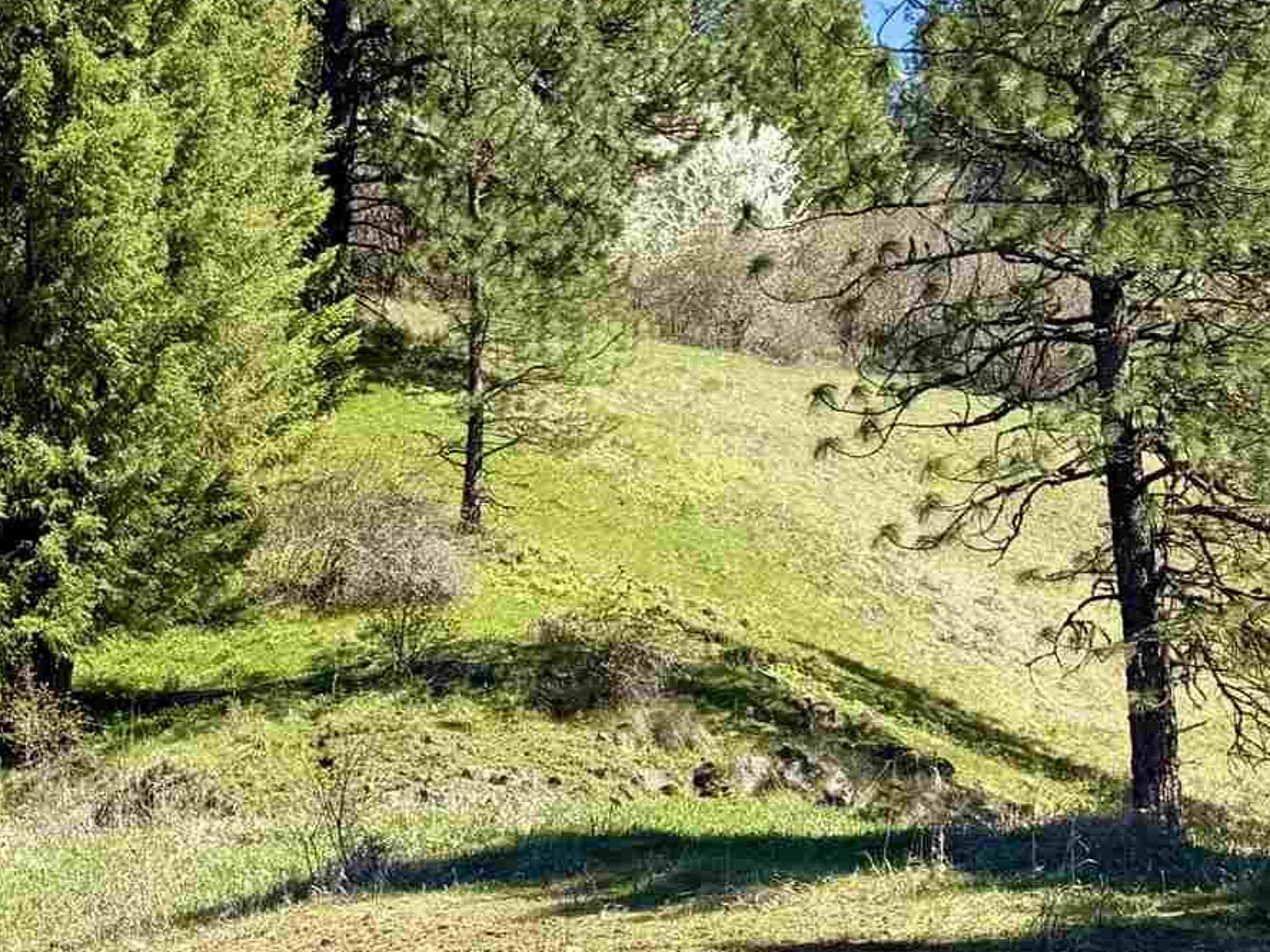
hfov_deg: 21.7
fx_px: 3045
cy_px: 1053
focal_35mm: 83
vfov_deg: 17.2
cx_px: -283
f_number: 1.78
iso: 80
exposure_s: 1/1727
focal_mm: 6.76
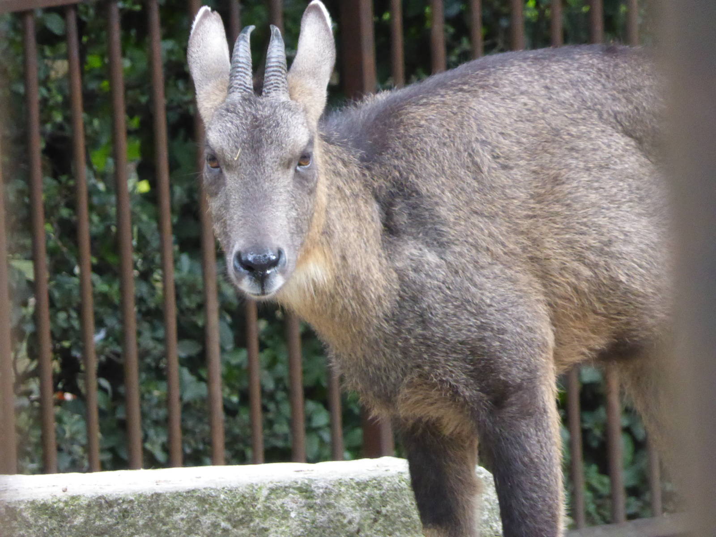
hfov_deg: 3.8
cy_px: 268
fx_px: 10921
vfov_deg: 2.8
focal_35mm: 528
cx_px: 358
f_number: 6.4
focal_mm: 86
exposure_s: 1/80
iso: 800
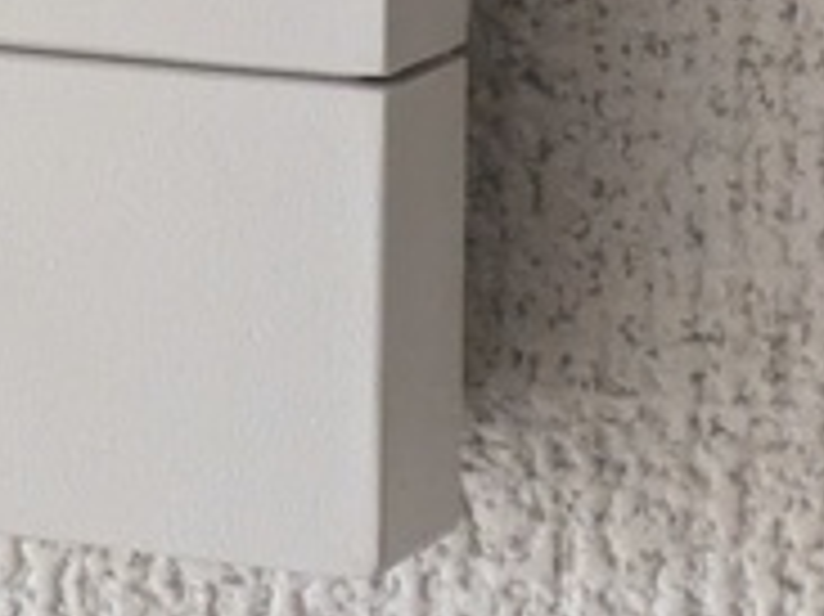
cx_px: -414
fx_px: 6375
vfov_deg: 5.4
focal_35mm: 268
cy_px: -733
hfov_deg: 7.3
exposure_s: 1/120
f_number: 1.89
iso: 527
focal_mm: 5.43
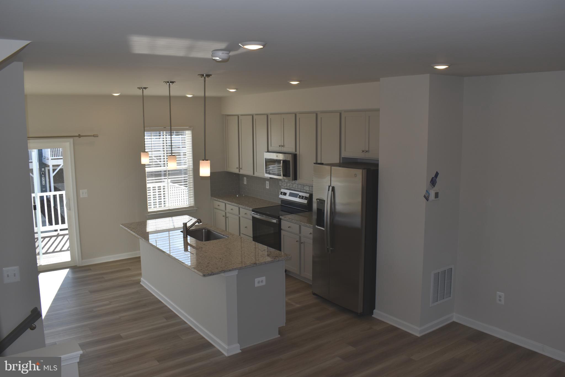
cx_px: 282
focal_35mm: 30
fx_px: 471
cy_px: 188
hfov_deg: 61.9
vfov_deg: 43.6
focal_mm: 20
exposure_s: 1/200
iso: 100
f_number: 6.3
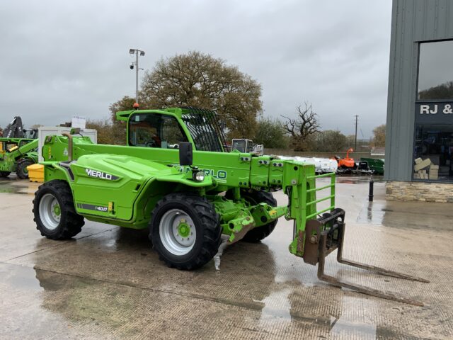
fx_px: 380
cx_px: 226
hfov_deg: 61.7
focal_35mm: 29
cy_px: 170
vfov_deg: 48.2
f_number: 1.8
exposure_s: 1/428
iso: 16
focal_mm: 3
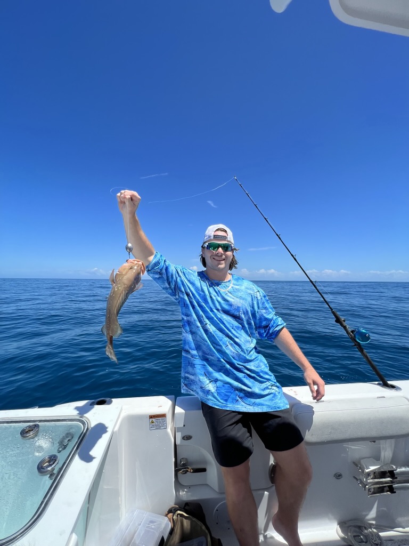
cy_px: 273
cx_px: 204
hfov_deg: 89.9
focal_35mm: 13
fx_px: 205
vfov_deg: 106.2
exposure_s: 1/2016
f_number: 1.8
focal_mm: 1.57
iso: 32
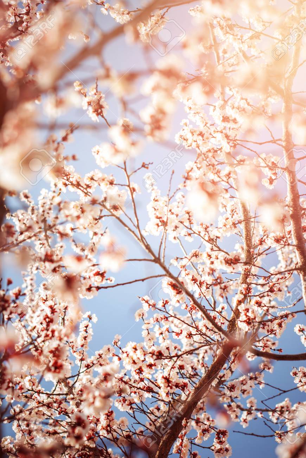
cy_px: 229
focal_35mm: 75
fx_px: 954
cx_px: 153
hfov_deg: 18.2
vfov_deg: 27.0
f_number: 3.2
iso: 100
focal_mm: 50
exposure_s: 1/640
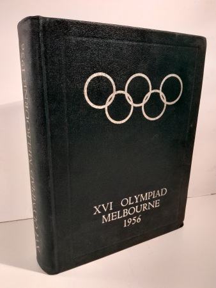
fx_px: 216
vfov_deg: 67.3
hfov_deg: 53.1
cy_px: 144
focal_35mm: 26
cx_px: 108
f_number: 1.8
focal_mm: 3.98
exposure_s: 1/50
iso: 250
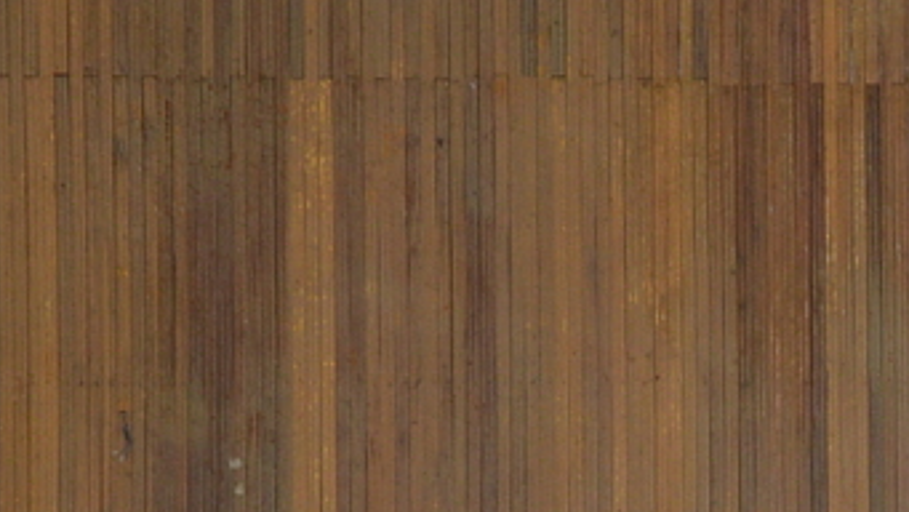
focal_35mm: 253
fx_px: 6100
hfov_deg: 8.2
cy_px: 659
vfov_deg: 4.8
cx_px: 1642
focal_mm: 55
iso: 1600
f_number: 8
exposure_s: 1/60
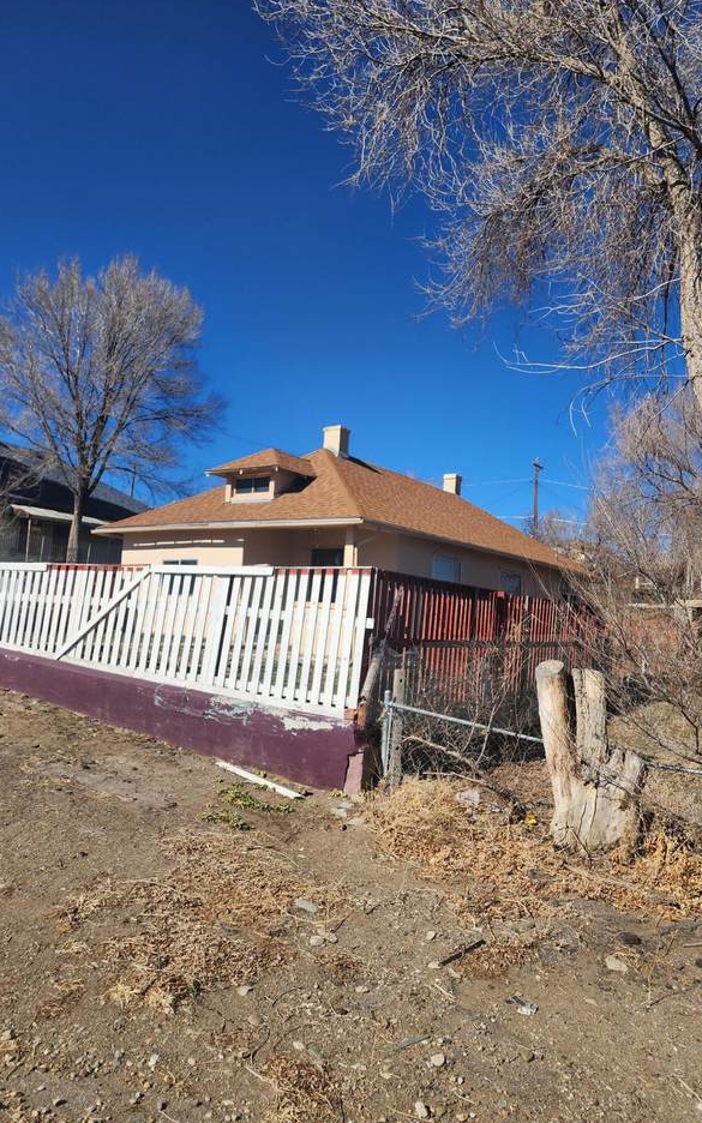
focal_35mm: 25
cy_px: 563
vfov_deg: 72.5
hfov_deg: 49.3
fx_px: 765
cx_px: 356
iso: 12
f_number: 1.8
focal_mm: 6.4
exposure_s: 1/1681
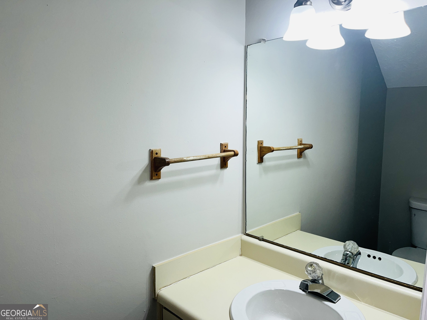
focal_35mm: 26
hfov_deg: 67.3
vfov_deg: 53.1
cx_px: 214
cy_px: 160
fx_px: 321
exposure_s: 1/120
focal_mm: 5.1
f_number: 1.6
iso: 50
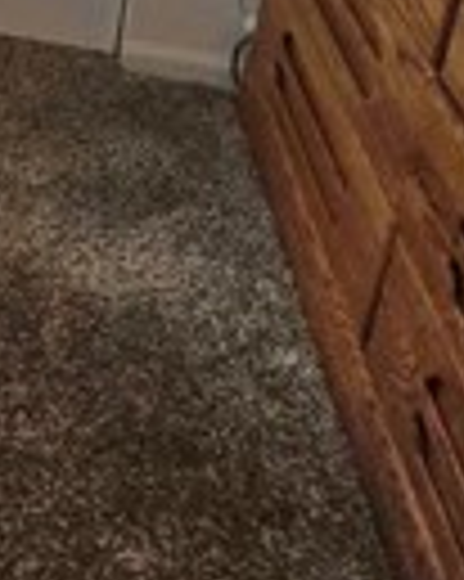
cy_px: -333
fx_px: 1083
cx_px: -523
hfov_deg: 16.6
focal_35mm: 63
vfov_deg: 23.1
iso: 80
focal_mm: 2.2
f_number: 2.2
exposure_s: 1/120
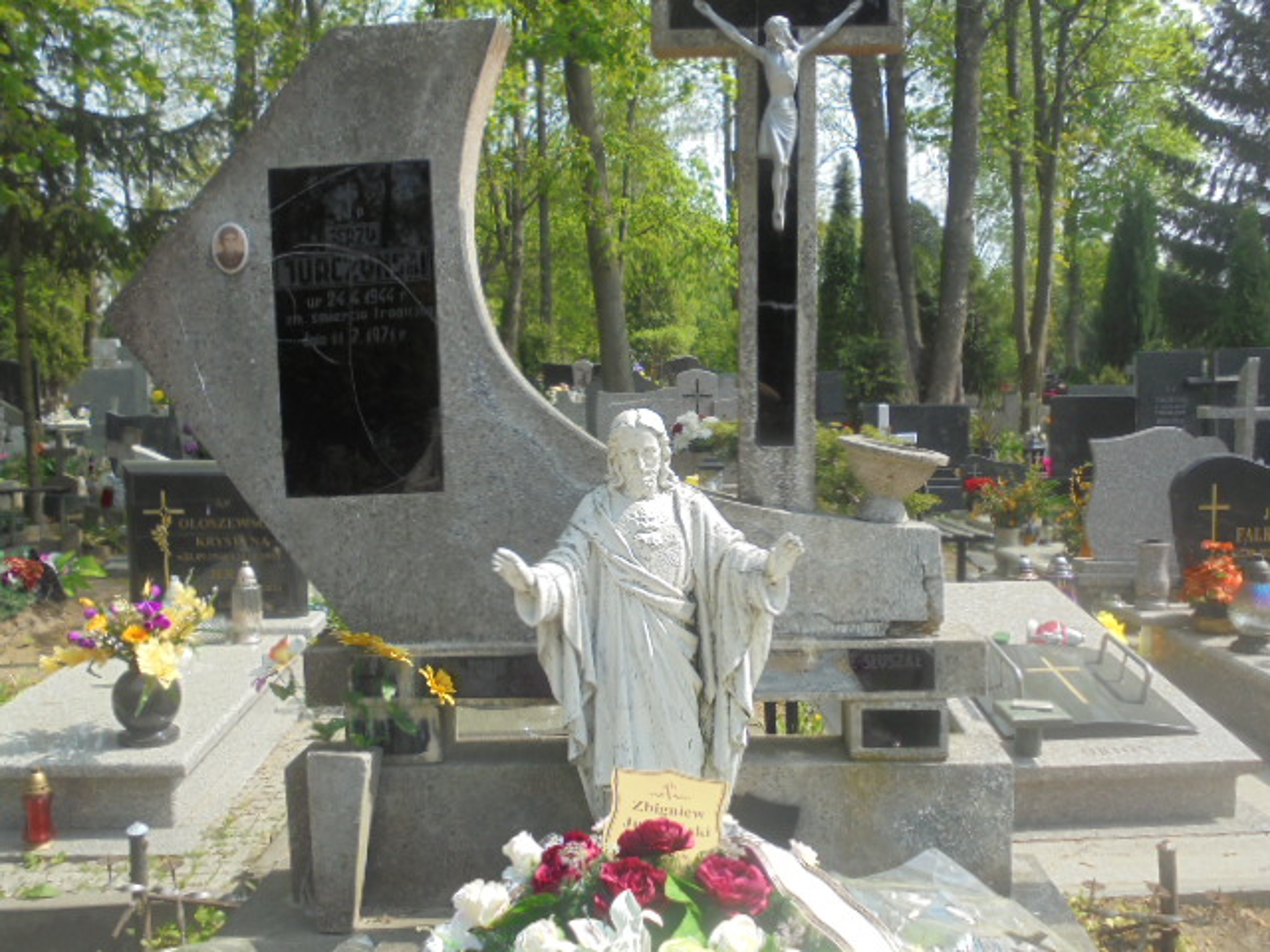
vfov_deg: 41.8
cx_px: 635
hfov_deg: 54.0
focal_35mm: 34
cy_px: 476
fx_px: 1247
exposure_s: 1/320
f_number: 4
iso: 100
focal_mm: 6.1
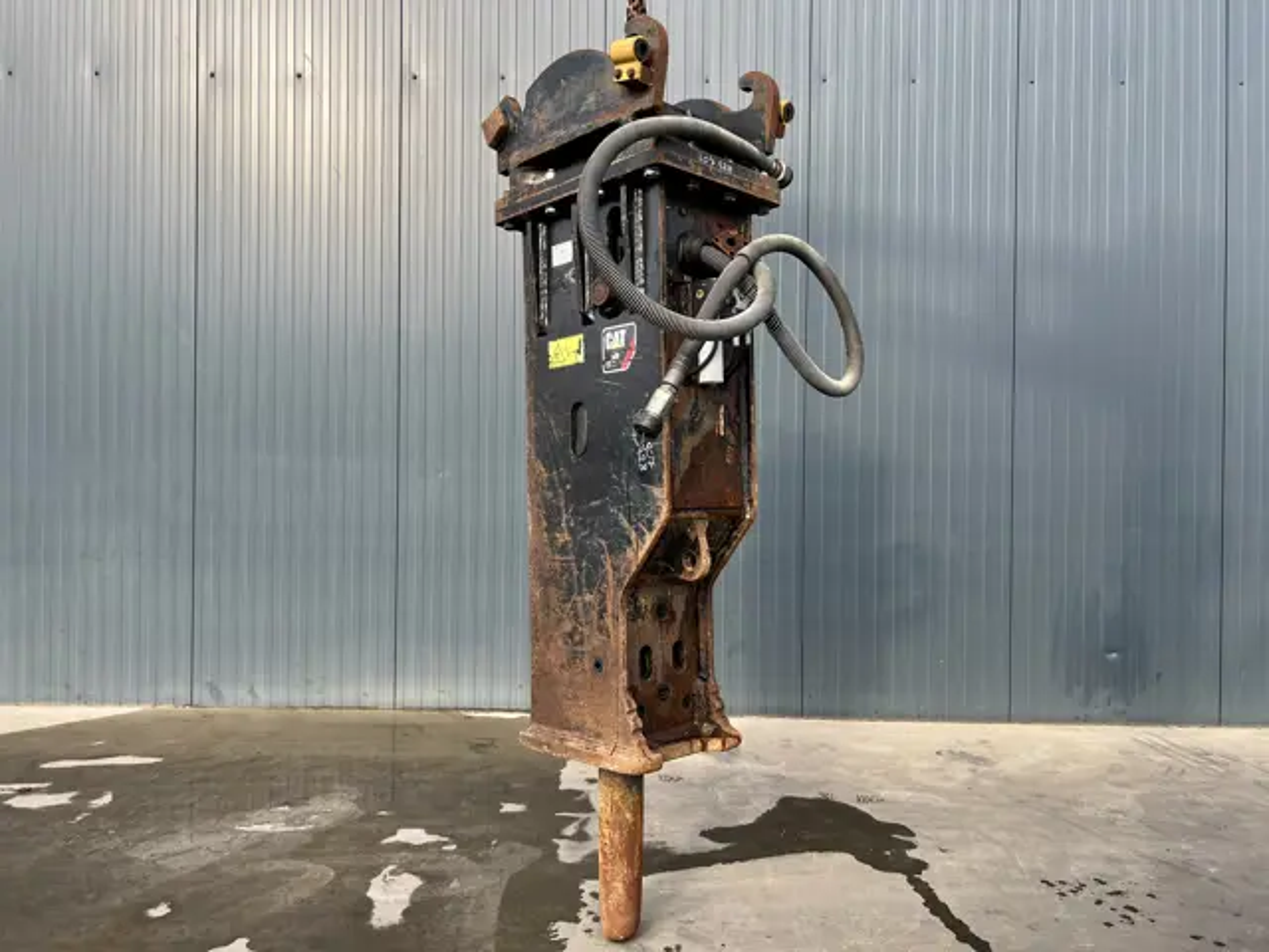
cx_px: 634
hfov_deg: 67.3
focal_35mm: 26
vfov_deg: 53.1
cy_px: 476
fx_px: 953
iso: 50
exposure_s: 1/384
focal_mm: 5.7
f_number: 1.5
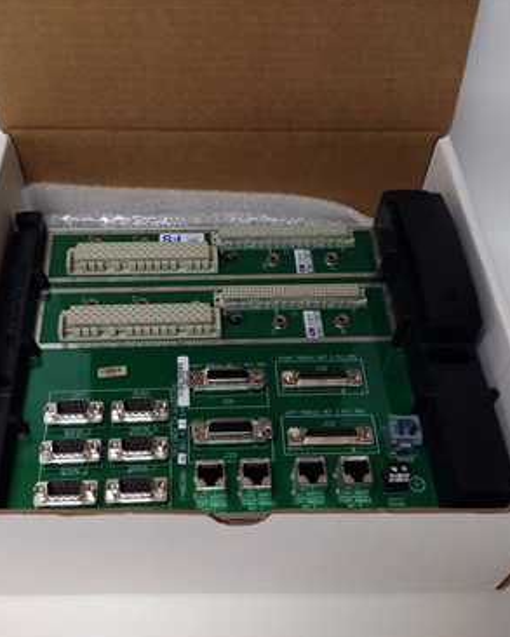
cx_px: 233
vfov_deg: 50.3
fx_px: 679
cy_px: 321
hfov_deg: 41.1
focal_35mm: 36
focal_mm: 3.79
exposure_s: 1/33
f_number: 2
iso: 224
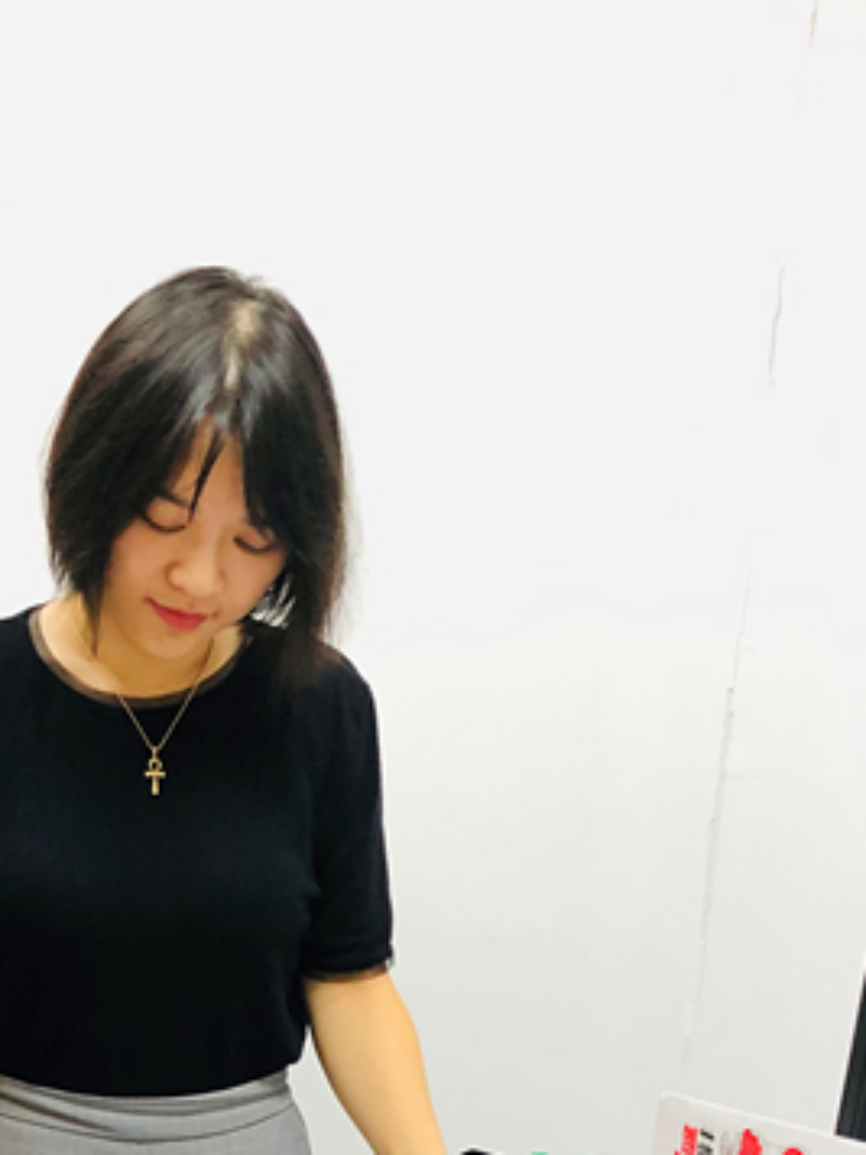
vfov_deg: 28.9
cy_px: 1139
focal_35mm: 63
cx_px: 191
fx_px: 2101
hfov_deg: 23.0
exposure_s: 1/17
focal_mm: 4
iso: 64
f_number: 1.8
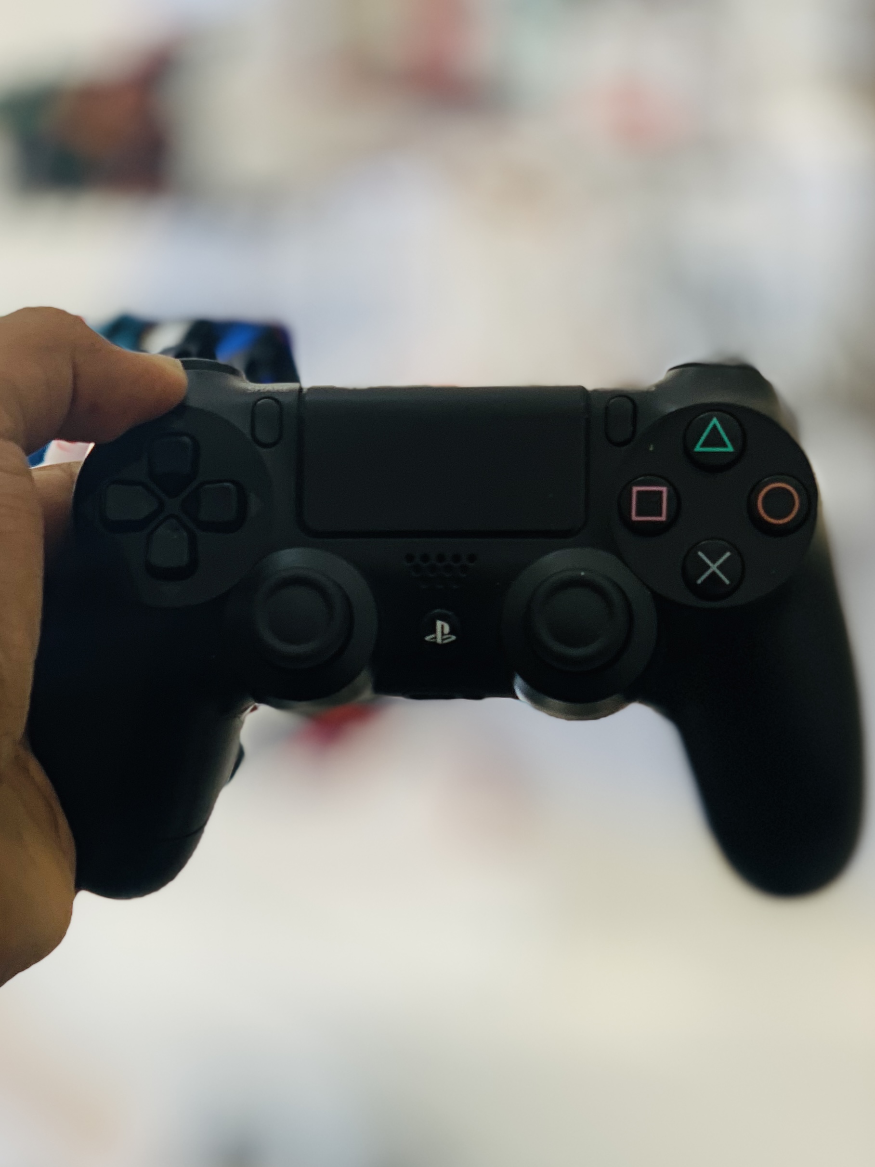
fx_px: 1753
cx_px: 438
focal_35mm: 52
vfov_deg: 36.8
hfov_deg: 28.0
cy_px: 584
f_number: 2.4
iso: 20
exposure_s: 1/122
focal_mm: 6
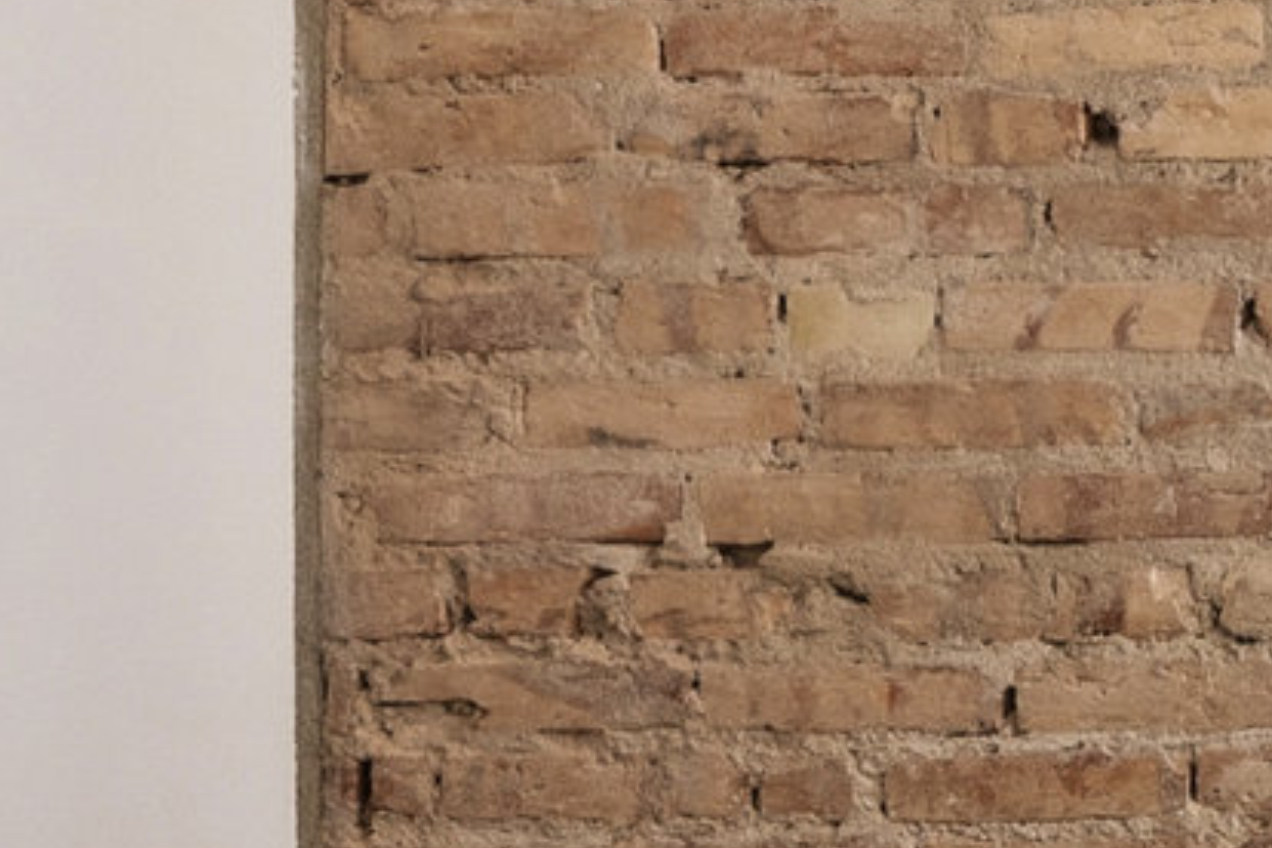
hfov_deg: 13.3
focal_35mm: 120
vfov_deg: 11.5
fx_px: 4226
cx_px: 2937
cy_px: 424
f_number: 9
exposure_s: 1/5
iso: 640
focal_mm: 16.5
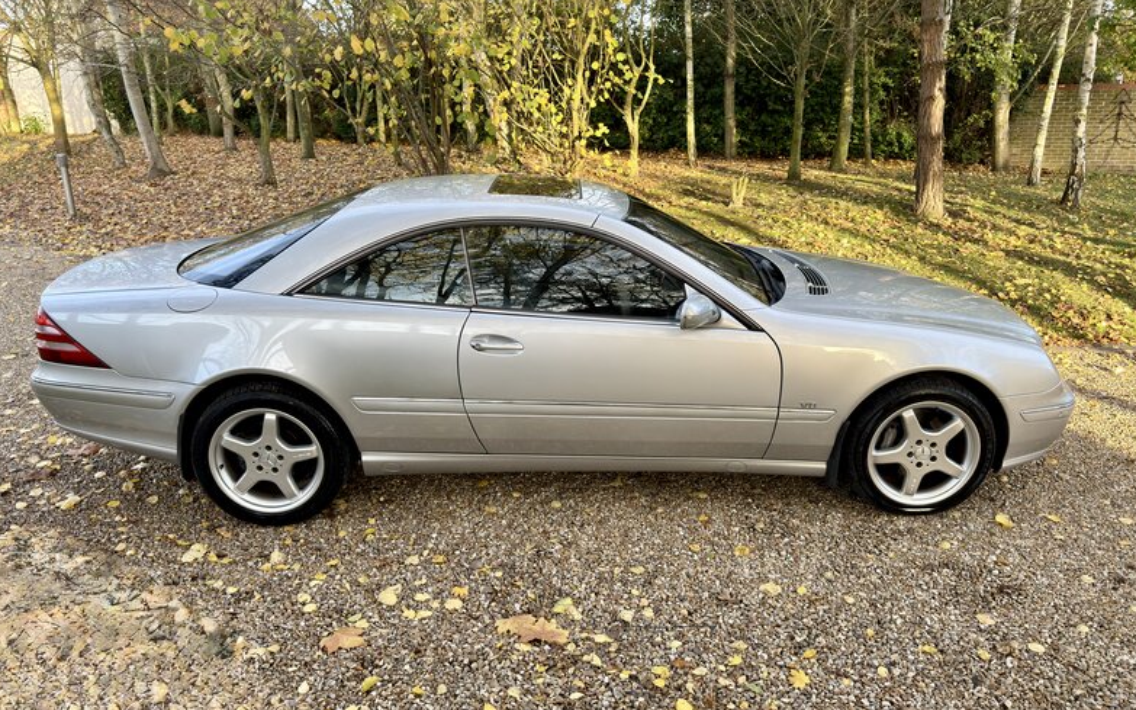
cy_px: 340
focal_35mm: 26
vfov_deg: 47.6
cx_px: 572
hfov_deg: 70.4
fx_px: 805
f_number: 1.78
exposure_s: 1/229
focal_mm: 6.76
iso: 50
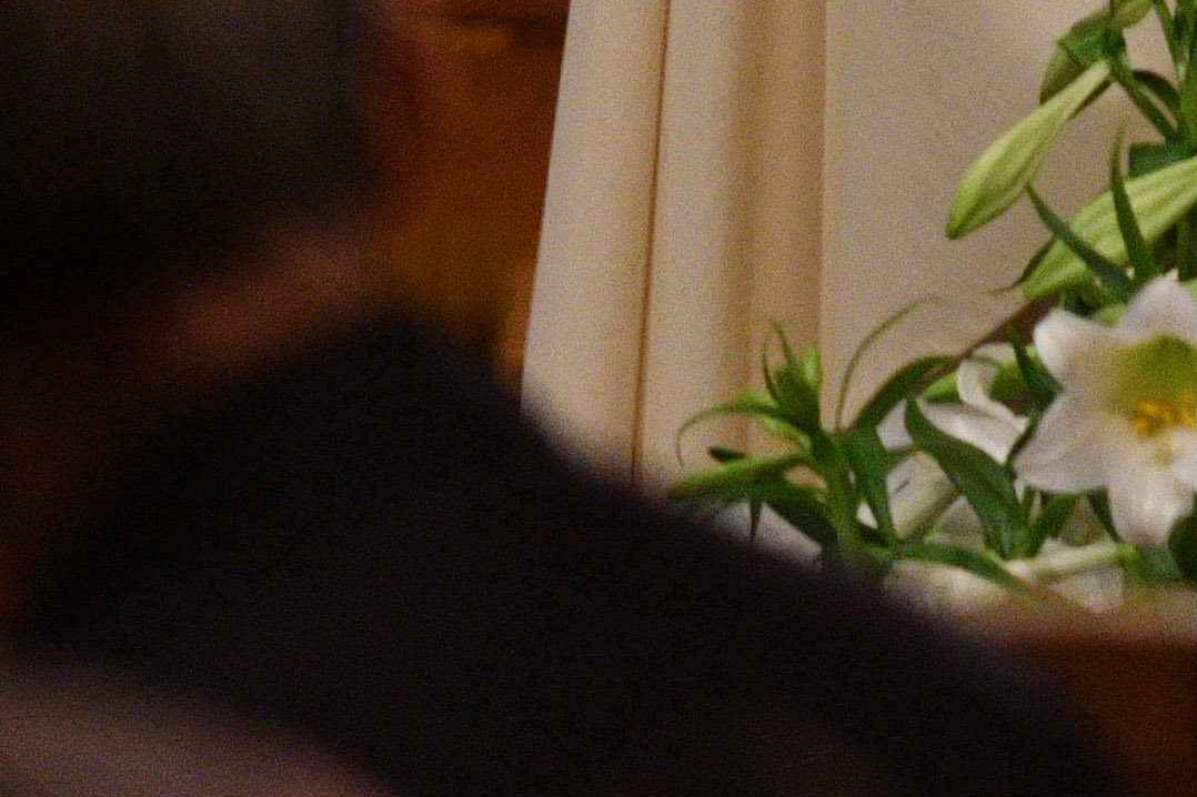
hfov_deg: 1.5
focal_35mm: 1379
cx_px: 3802
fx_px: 45835
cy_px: -1375
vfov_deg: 1.0
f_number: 2.8
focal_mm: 180
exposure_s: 1/125
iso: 800
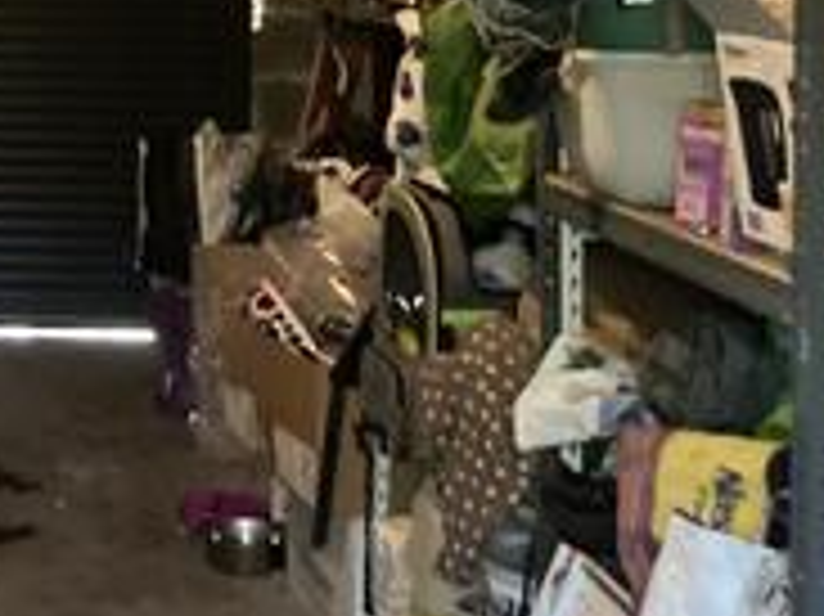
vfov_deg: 15.5
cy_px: -99
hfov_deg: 19.9
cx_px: -194
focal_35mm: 92
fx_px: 2189
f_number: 1.8
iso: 640
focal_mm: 3.99
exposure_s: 1/25
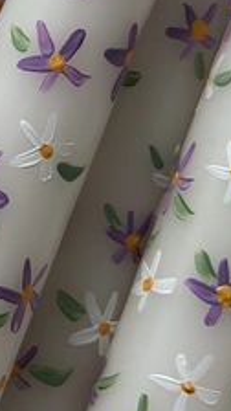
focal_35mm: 205
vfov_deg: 10.5
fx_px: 2232
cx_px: -345
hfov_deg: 5.7
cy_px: 123
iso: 80
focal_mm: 6.86
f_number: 1.78
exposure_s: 1/756
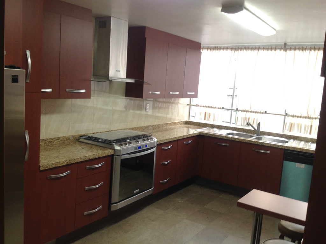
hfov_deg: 52.6
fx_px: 330
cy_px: 122
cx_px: 163
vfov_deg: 40.7
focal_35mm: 35
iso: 50
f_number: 2.4
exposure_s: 1/30
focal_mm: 4.28
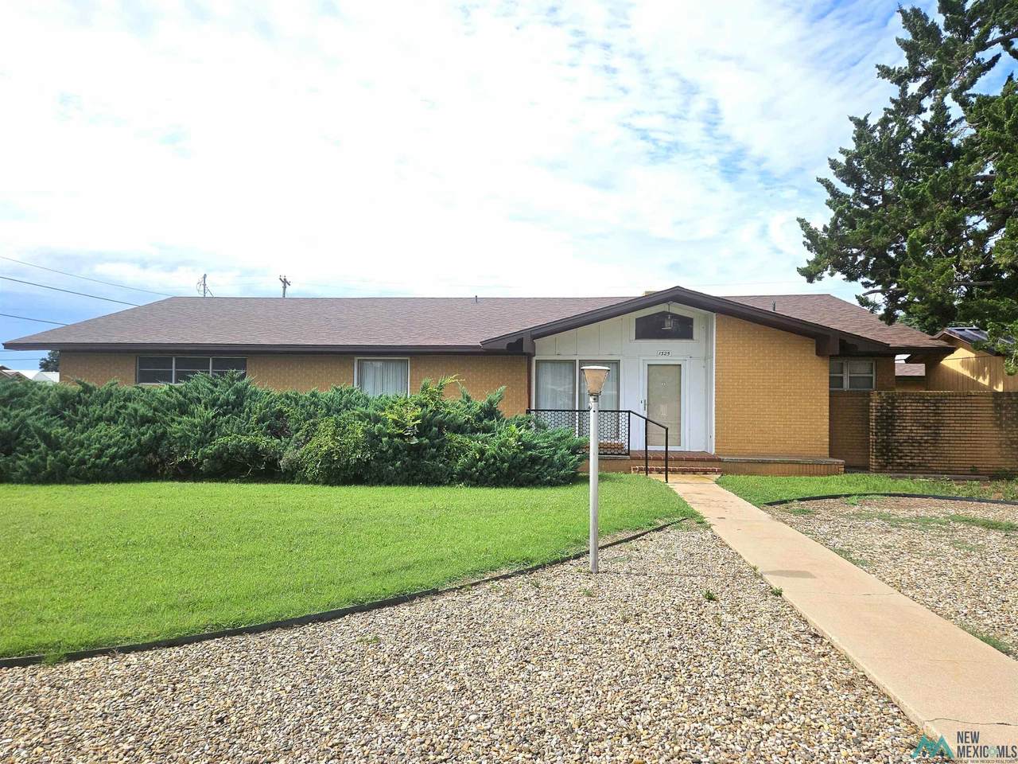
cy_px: 382
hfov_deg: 73.9
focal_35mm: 23
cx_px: 509
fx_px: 676
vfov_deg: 58.9
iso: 25
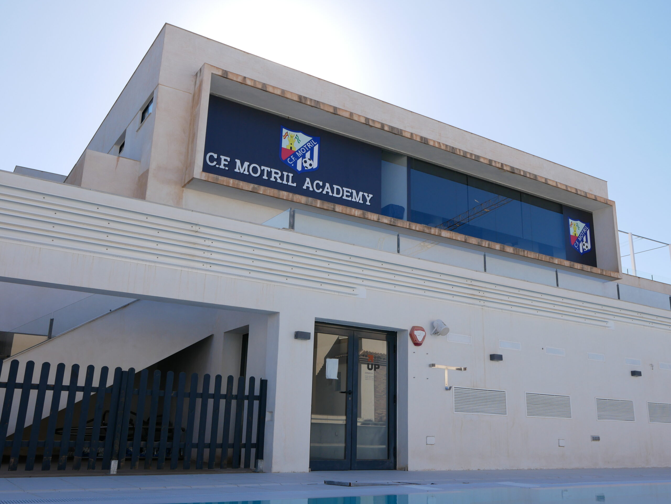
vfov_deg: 44.2
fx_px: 621
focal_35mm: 32
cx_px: 336
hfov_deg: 56.8
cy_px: 252
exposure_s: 1/500
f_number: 6.3
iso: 200
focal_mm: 16
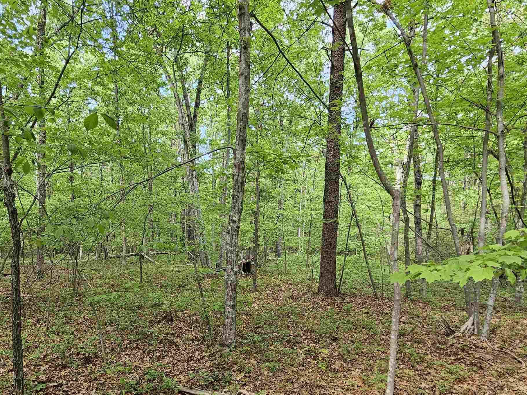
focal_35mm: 22
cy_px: 260
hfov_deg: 75.8
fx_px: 335
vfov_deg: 59.8
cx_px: 218
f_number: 2.2
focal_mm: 2.2
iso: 50
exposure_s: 1/120
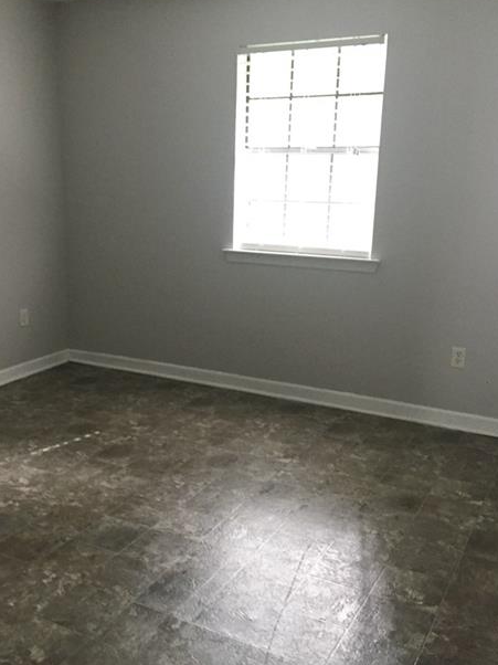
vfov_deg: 50.1
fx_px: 710
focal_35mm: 37
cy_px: 357
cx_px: 193
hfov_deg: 38.4
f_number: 2.2
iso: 160
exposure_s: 1/30
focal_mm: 4.15
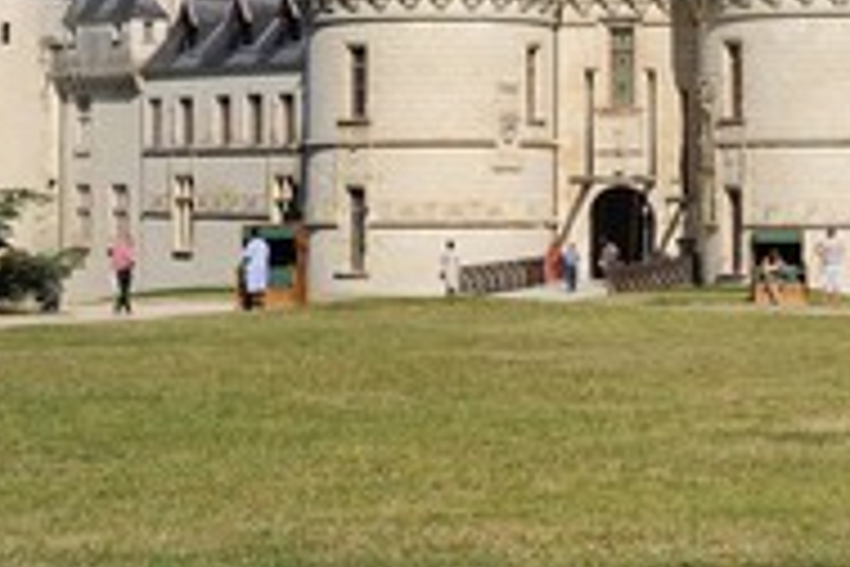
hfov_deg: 15.4
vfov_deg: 10.2
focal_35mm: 133
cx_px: 589
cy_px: -58
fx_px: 3140
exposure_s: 1/160
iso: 200
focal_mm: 60
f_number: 16
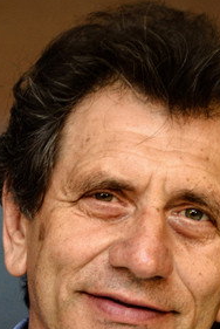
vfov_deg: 6.6
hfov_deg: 4.4
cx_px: 144
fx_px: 2853
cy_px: 238
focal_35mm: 312
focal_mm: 130
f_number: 6.7
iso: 900
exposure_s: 1/250
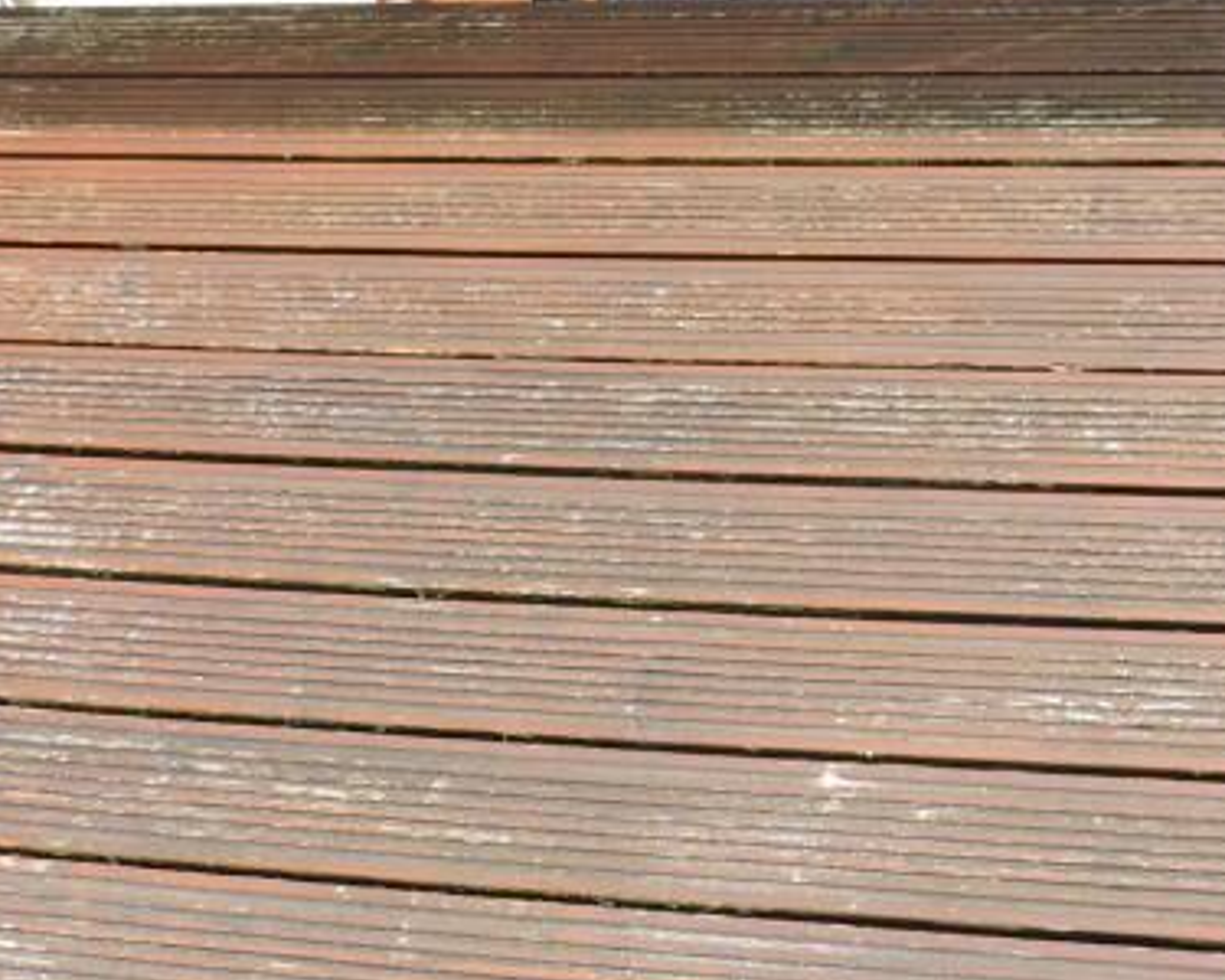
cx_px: 960
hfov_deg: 29.0
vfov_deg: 23.4
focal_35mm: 64
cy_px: 176
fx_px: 2320
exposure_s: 1/400
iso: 100
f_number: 3
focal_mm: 4.3
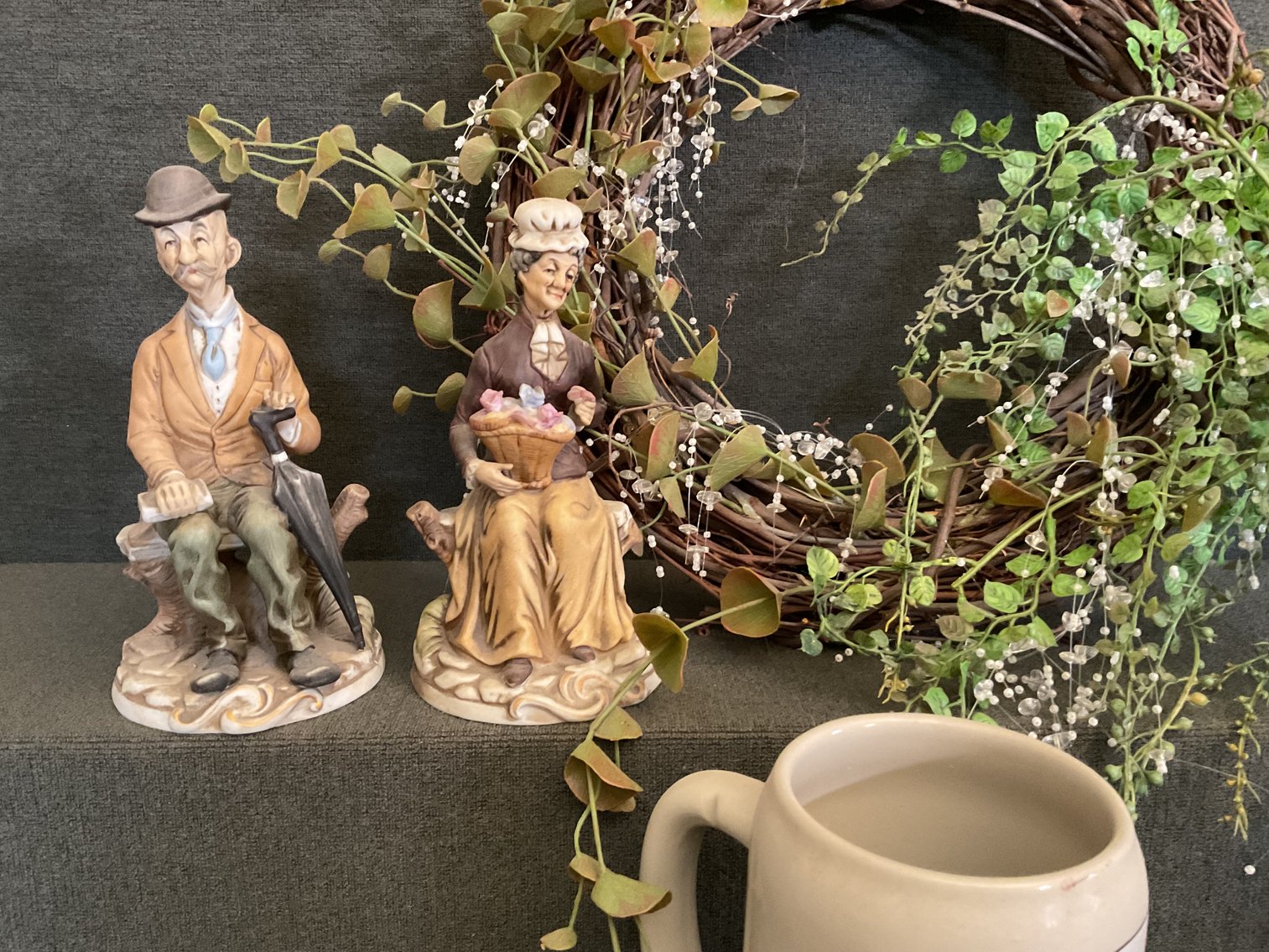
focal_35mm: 29
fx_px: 1063
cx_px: 634
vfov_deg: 48.2
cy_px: 476
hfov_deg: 61.7
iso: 400
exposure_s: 1/30
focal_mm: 3
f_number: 1.8
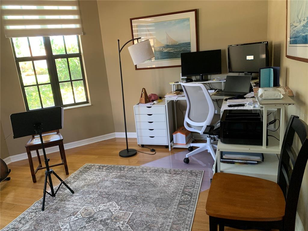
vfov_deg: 53.1
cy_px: 116
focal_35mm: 26
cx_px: 154
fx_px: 231
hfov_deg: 67.3
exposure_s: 1/60
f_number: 1.8
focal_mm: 4.25
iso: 250
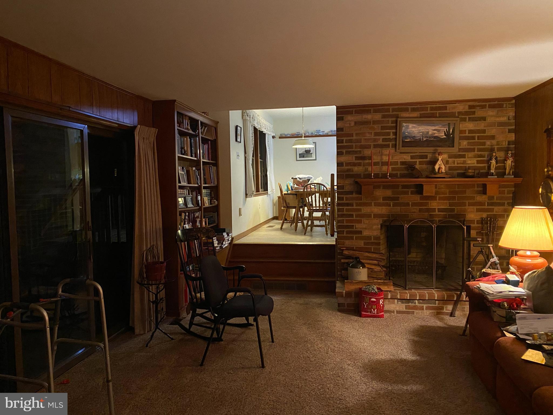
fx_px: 415
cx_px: 276
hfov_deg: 67.3
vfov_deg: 53.1
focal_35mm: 26
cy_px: 208
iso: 800
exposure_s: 1/30
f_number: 1.8
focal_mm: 4.25
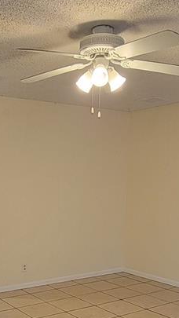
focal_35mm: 42
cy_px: 258
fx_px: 354
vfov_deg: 45.7
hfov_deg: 28.2
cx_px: 60
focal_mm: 2.2
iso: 320
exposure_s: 1/60
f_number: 2.2
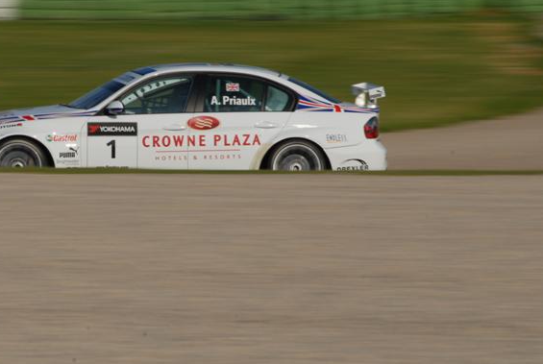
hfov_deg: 5.7
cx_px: 172
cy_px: 231
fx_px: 5455
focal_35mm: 361
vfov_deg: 3.8
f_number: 20
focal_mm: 170
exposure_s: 1/80
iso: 100
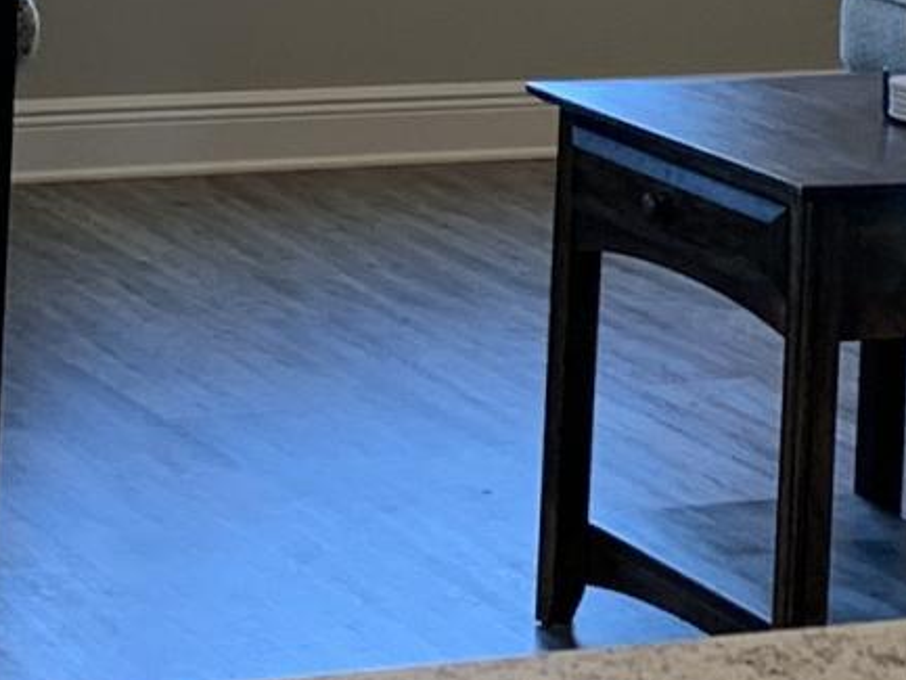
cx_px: 741
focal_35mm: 180
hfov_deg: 10.9
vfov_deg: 8.1
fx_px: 4712
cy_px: -383
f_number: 1.8
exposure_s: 1/60
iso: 80
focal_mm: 4.25
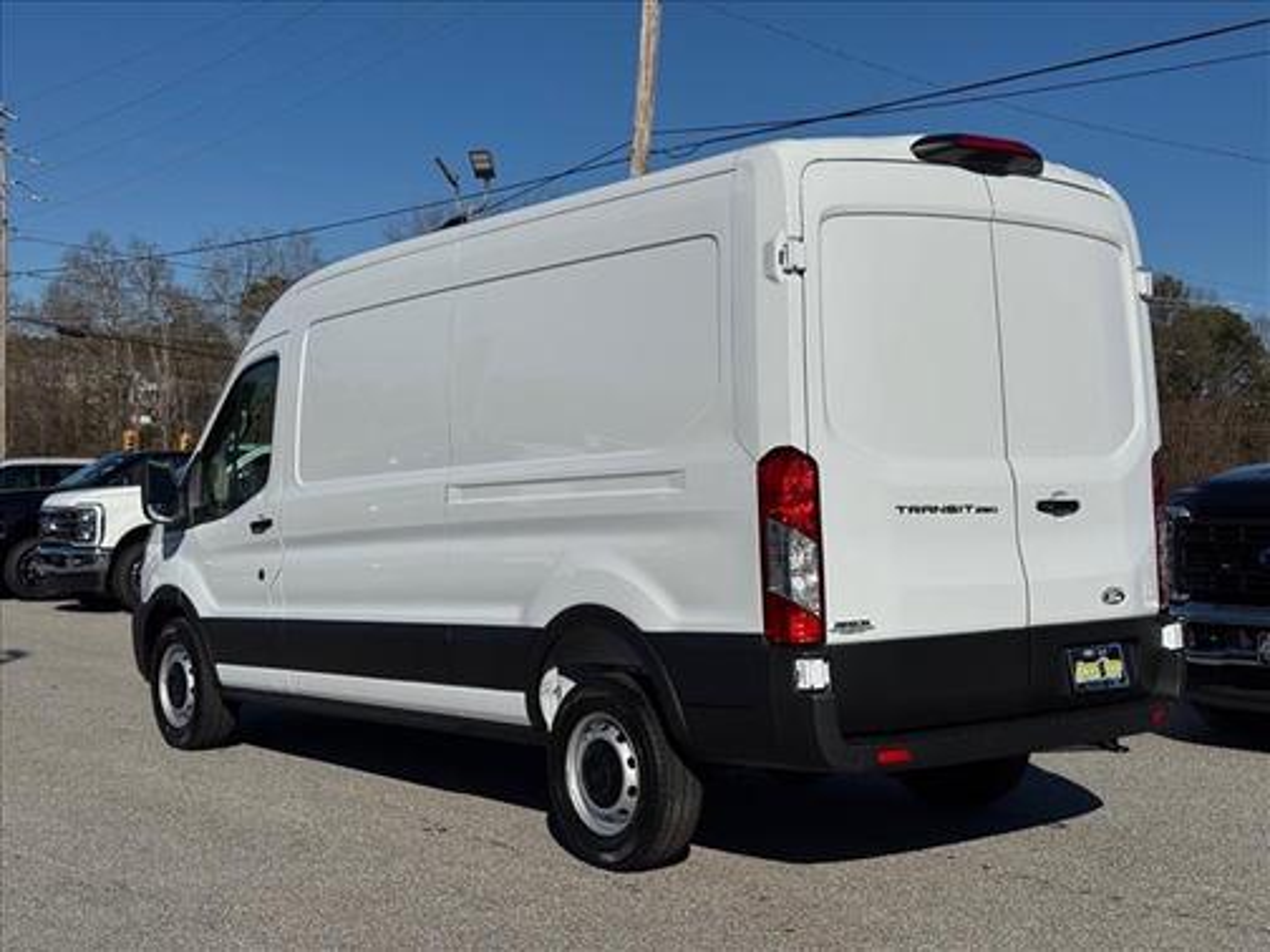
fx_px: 1761
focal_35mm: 48
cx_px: 635
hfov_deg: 39.7
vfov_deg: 30.3
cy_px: 476
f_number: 1.78
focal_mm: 6.76
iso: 64
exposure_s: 1/15385
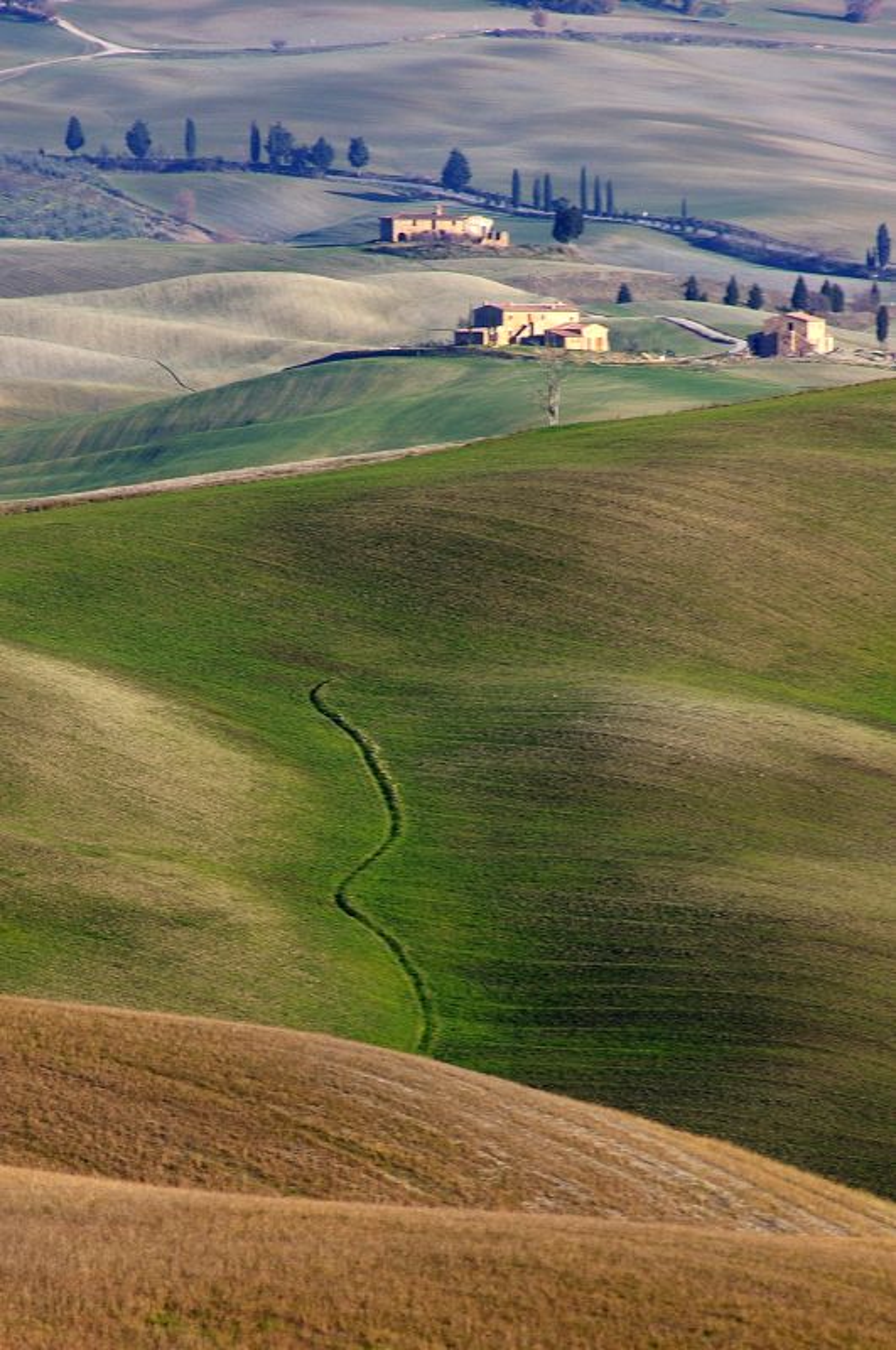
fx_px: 13480
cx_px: 448
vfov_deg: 5.7
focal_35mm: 360
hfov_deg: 3.8
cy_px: 675
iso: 200
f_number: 9.5
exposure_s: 1/180
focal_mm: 240
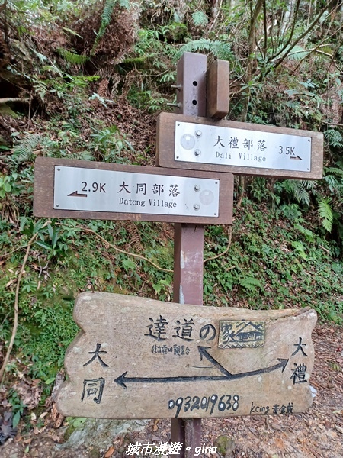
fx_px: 330
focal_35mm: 25
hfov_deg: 54.9
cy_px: 229
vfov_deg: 69.4
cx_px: 172
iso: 200
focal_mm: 4.6
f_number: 1.8
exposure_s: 1/59
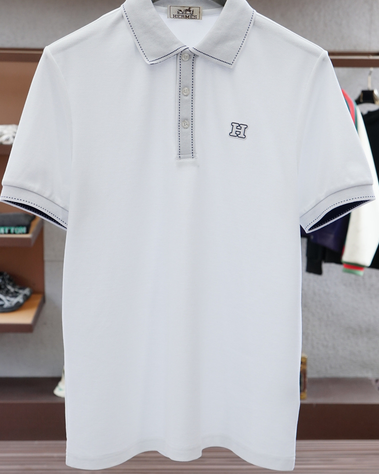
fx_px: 824
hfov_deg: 25.9
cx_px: 184
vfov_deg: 32.1
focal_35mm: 59
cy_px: 249
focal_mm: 27
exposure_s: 1/250
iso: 320
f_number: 4
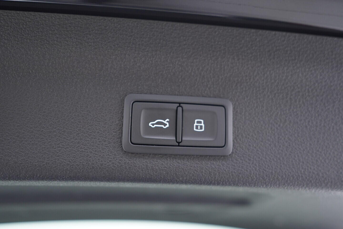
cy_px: 114
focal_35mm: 36
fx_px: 343
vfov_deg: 36.9
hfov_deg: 53.1
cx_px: 172
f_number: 2.8
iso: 500
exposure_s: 1/40
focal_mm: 24
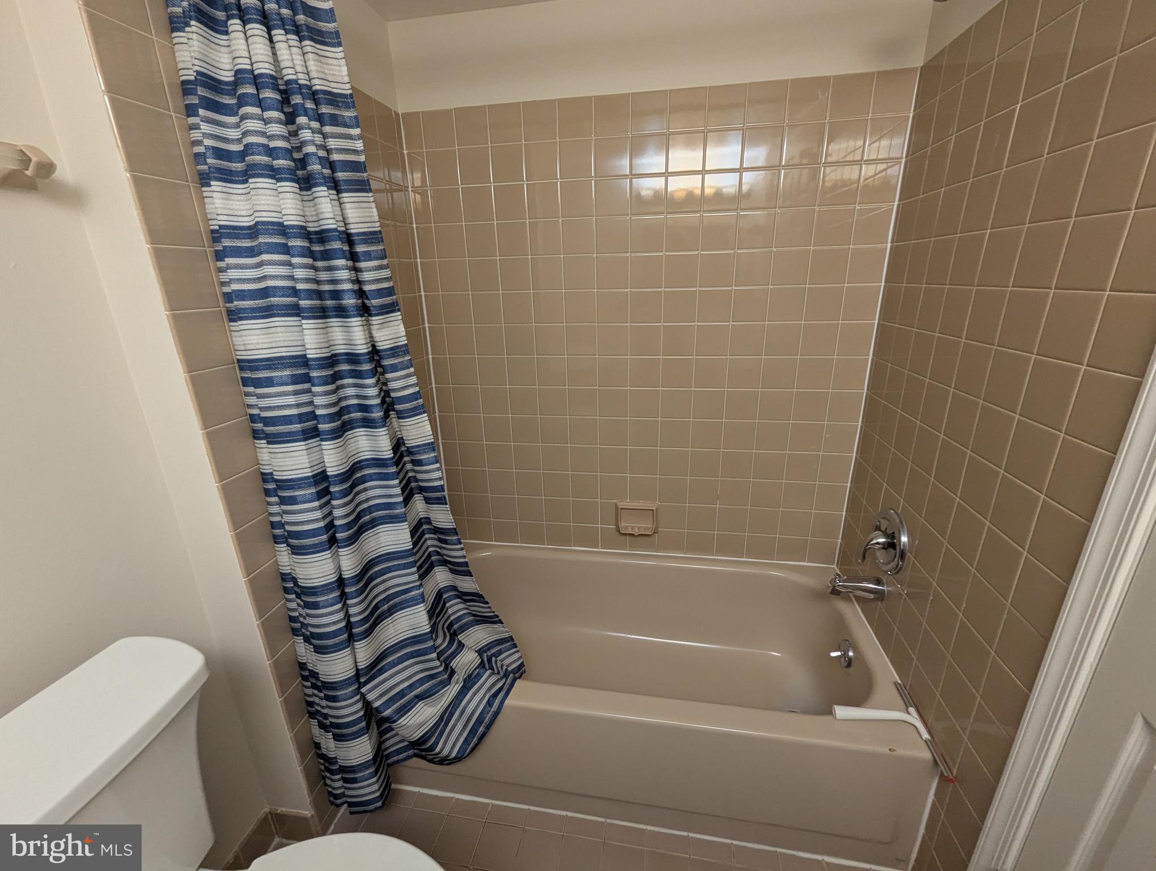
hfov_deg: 106.1
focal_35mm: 13
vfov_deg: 90.1
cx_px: 578
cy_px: 436
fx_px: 435
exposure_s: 1/60
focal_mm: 1.95
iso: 426
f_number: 2.2
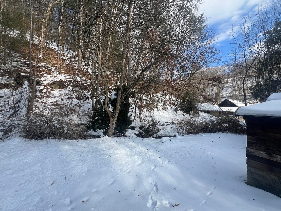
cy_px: 105
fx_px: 114
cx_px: 147
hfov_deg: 102.0
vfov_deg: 85.7
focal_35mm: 14
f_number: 1.8
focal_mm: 1.57
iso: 32
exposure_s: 1/791
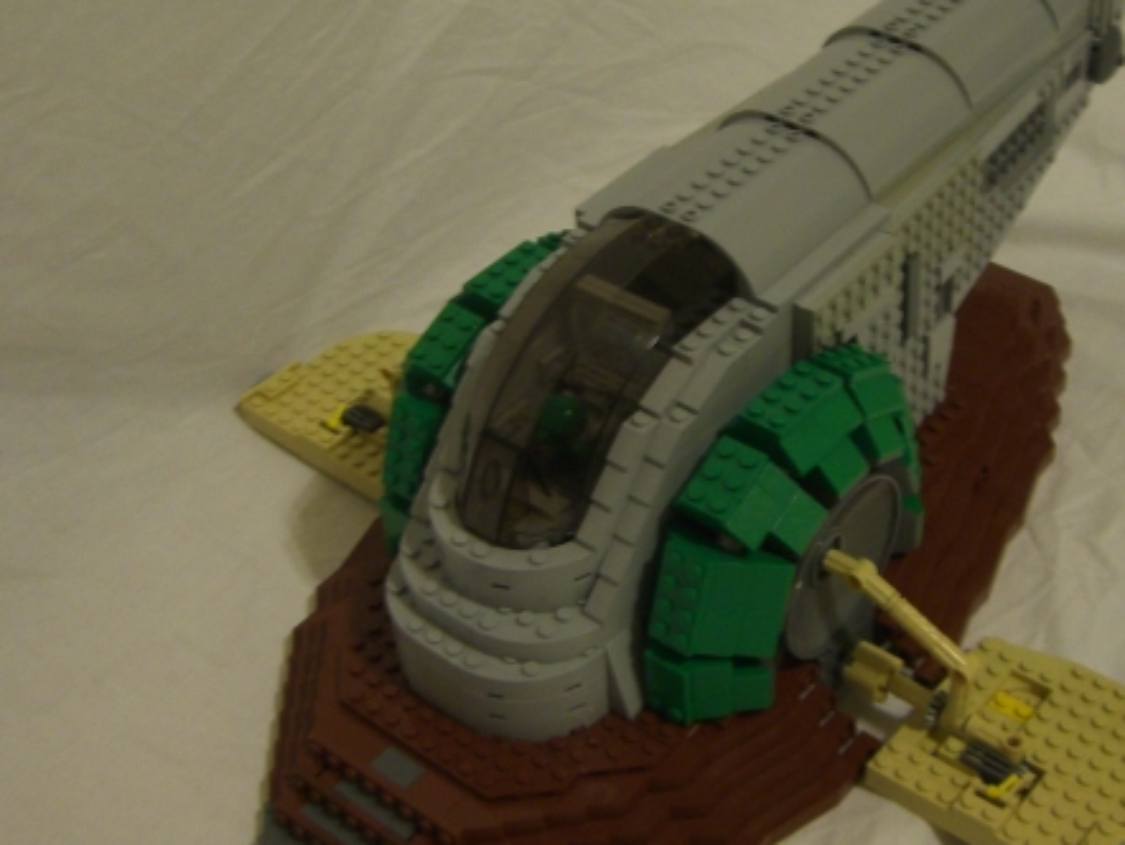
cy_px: 405
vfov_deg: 26.6
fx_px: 1788
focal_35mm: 55
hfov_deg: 34.8
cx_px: 667
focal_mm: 6.2
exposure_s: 1/8
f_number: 2.7
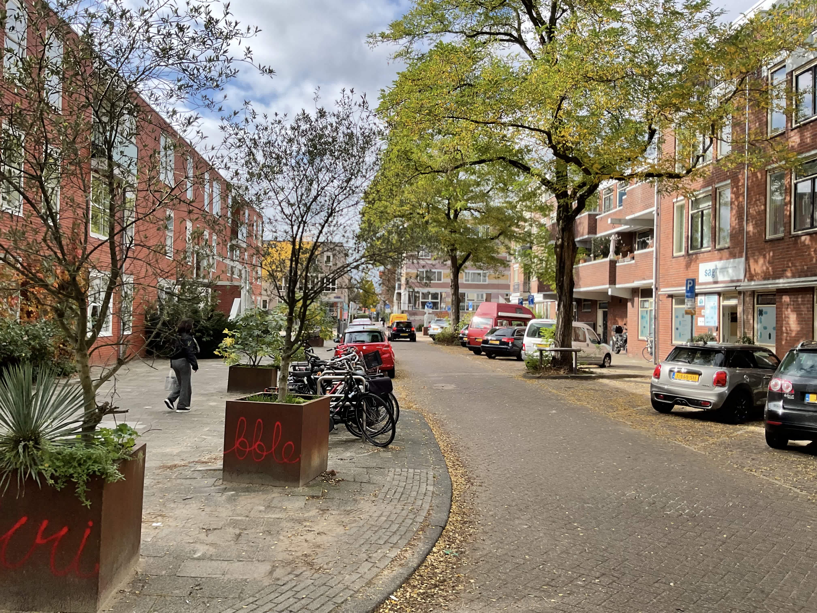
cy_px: 306
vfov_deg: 48.2
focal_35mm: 29
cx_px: 408
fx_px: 684
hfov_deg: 61.7
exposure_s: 1/691
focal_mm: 3
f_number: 1.8
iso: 16
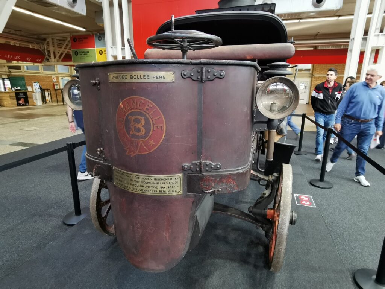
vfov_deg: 63.4
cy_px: 144
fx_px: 234
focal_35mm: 21
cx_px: 192
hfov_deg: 79.0
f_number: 2.2
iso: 200
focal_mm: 2.35
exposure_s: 1/33.3
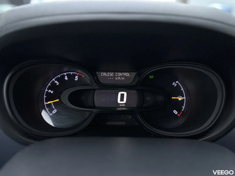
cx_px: 118
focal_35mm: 26
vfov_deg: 53.1
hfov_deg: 67.3
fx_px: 177
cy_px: 88
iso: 500
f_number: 1.6
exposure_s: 1/60
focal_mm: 5.96
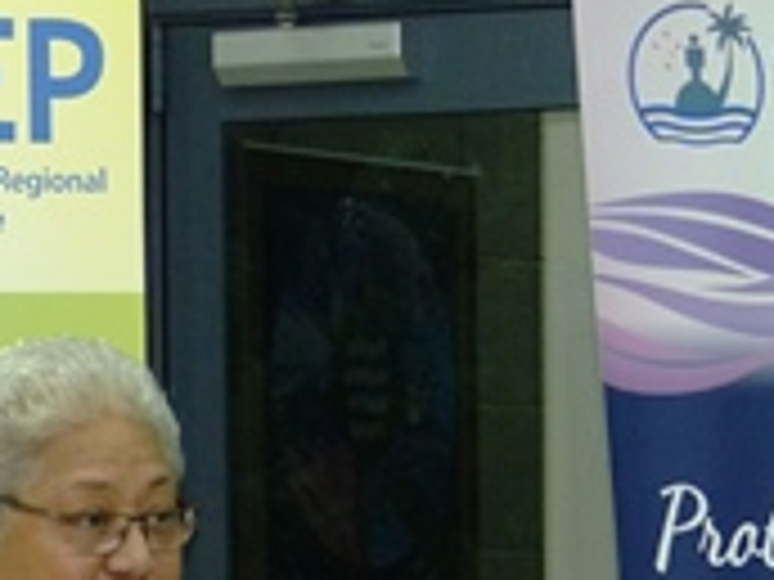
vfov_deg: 4.7
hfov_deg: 6.3
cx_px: 360
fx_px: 7066
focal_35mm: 316
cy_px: 652
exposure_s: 1/60
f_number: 2.8
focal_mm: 21.8
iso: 400
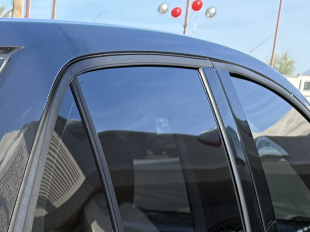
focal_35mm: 114
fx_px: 1021
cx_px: -241
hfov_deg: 15.1
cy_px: 520
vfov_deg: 11.3
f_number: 1.78
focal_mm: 6.76
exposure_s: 1/1689
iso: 100
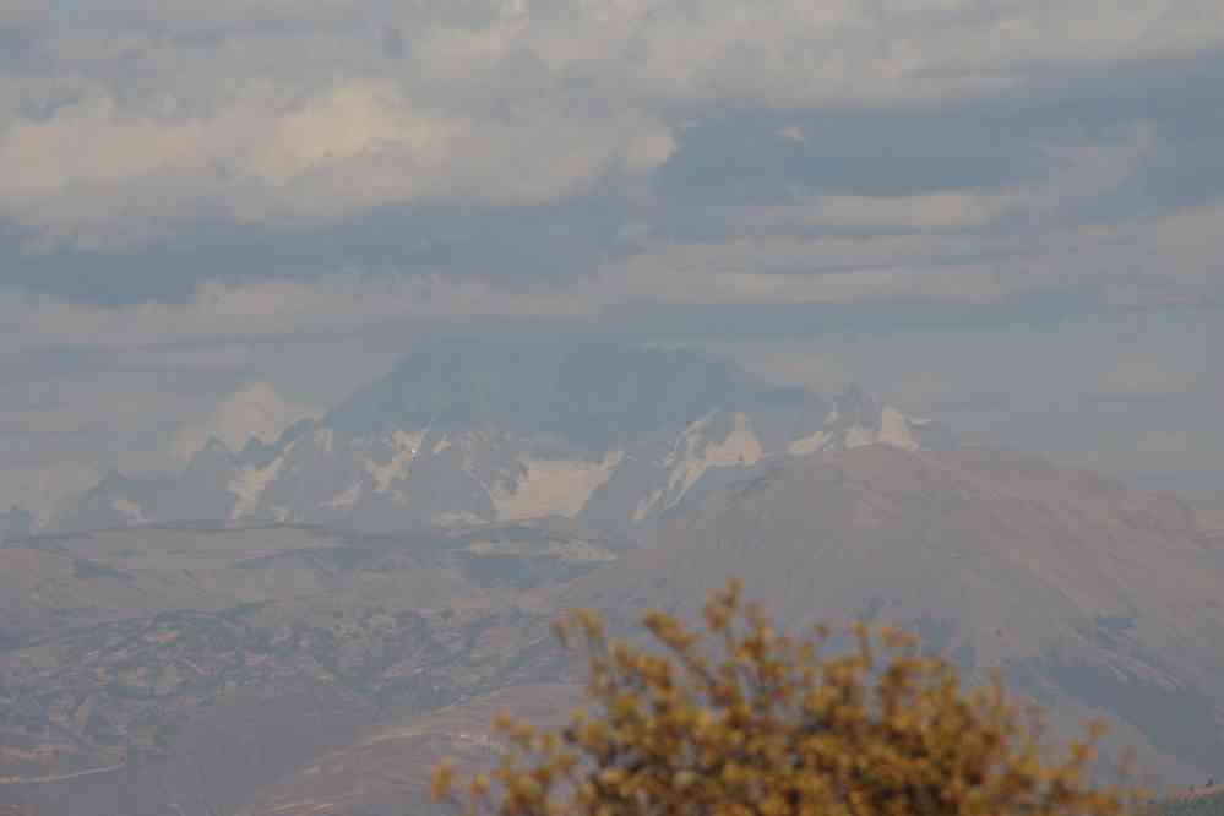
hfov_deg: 4.6
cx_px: 612
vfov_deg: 3.1
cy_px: 408
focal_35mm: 450
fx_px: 15299
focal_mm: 300
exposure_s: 1/320
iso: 400
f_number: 9
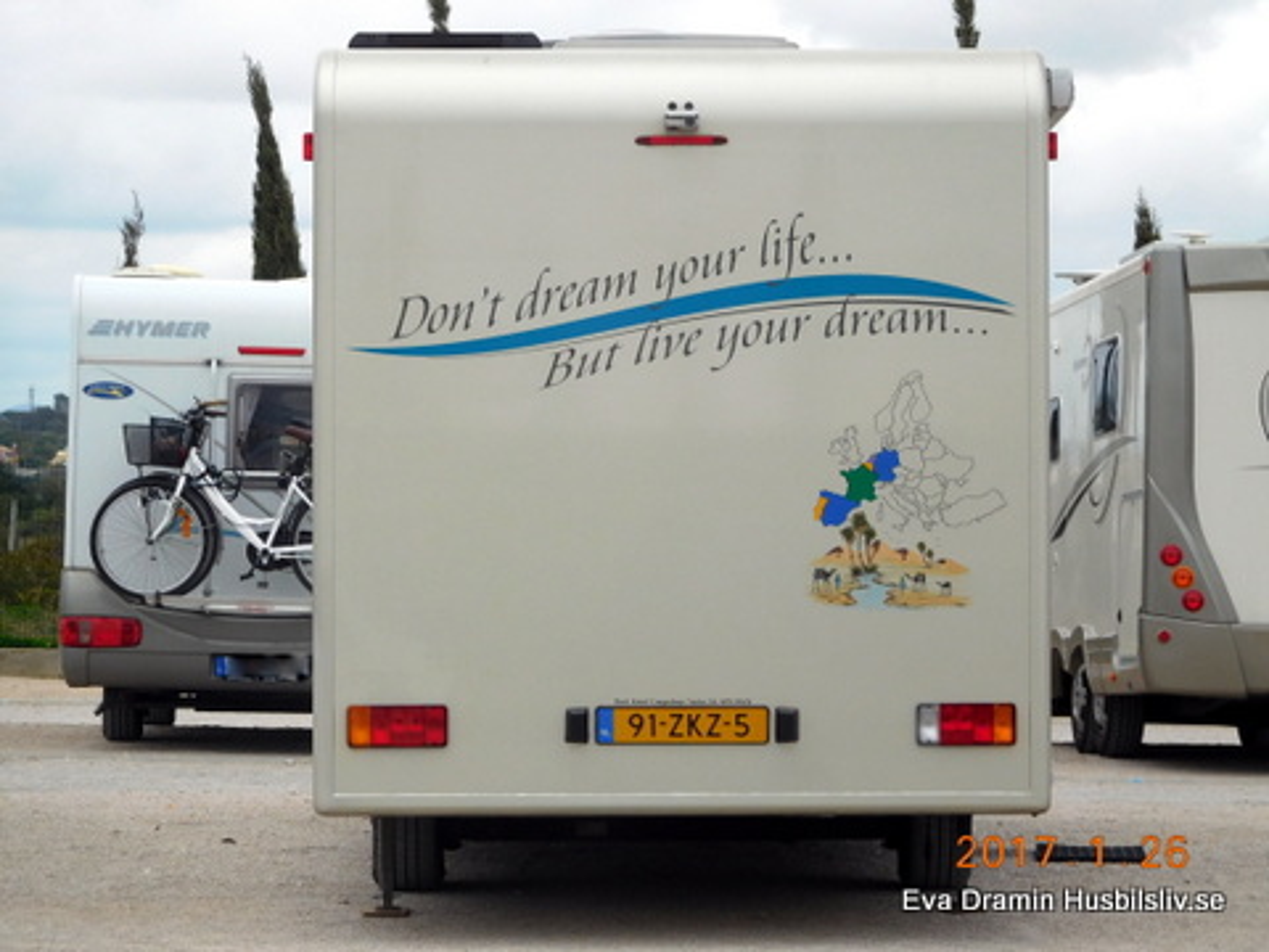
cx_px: 634
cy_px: 476
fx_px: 5132
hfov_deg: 14.1
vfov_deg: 10.6
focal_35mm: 140
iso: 125
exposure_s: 1/80
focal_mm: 25
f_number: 5.1
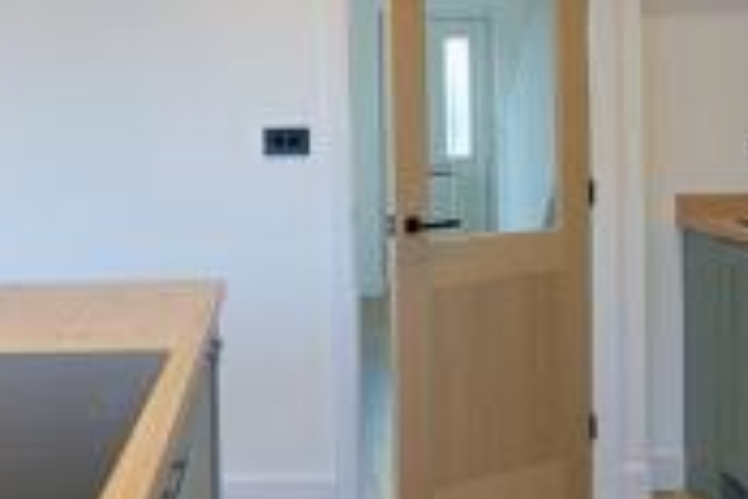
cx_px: 288
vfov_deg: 32.3
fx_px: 852
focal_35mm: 41
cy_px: 157
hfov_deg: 47.1
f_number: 4
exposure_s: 1/160
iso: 500
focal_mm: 10
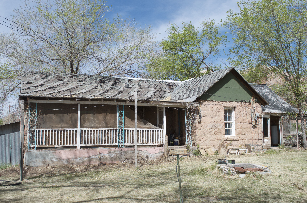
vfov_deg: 36.7
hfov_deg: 53.2
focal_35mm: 36
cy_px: 102
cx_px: 154
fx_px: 306
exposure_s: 1/500
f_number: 11
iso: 400
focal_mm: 24
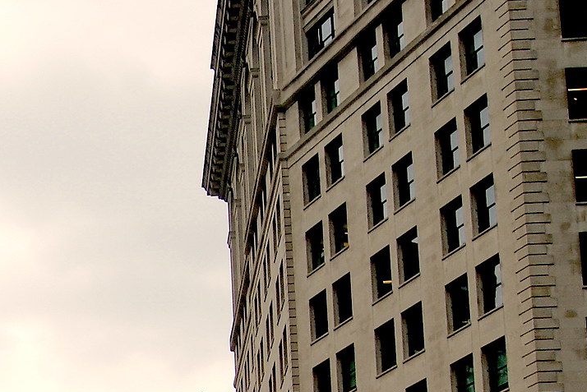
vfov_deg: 11.7
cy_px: 633
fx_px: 1811
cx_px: -186
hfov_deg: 17.3
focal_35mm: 111
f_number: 9
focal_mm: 22
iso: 100
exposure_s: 1/80
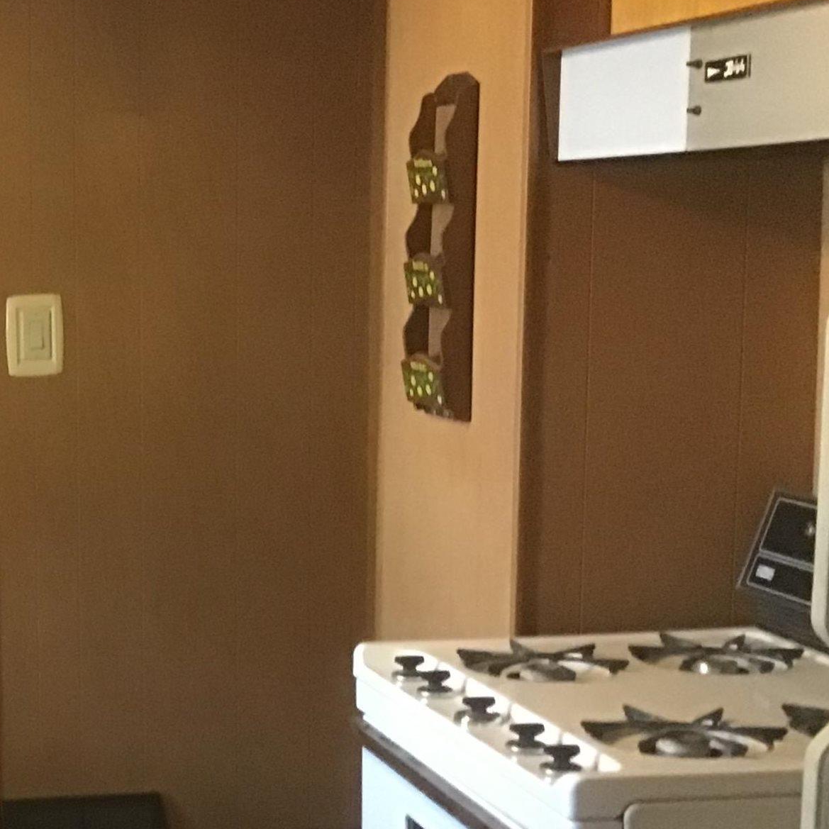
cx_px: -250
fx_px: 1951
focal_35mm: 72
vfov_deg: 23.9
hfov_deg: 21.6
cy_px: 534
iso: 250
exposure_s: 1/15
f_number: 2.4
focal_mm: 3.3
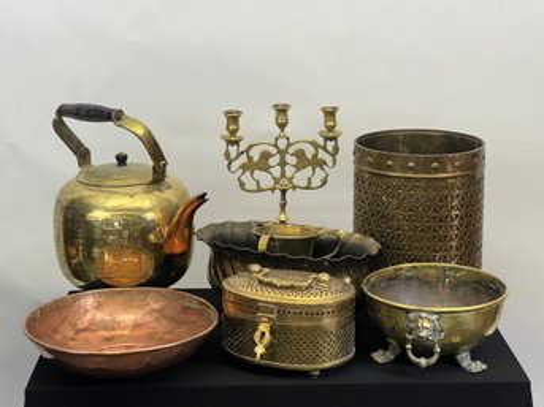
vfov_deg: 19.1
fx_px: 1210
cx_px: 272
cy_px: 204
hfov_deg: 25.3
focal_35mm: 77
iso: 250
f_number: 2.8
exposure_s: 1/120
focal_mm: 9
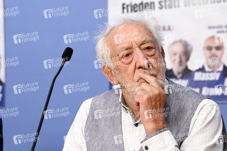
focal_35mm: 200
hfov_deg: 10.3
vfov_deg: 6.9
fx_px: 1260
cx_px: 114
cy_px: 76
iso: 2500
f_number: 6.3
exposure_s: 1/320
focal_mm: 200
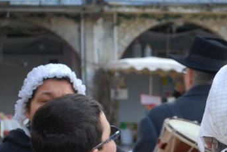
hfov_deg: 14.1
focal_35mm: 144
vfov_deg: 9.5
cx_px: 200
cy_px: 137
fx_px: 909
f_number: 5.6
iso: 200
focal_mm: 52
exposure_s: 1/80
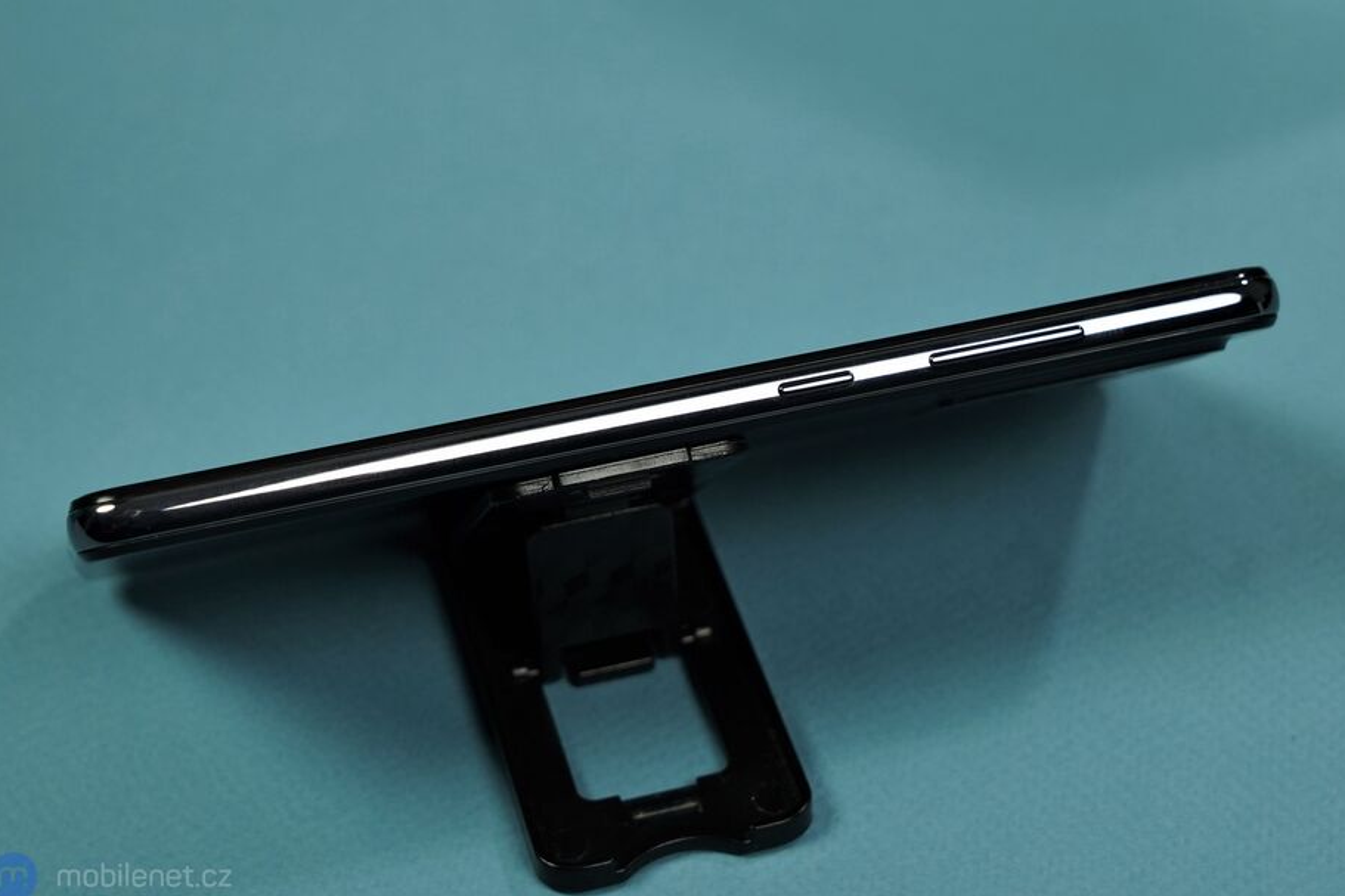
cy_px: 449
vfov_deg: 23.0
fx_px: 2204
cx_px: 678
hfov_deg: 33.9
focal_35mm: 59
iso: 640
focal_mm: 56
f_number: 6.3
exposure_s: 1/125
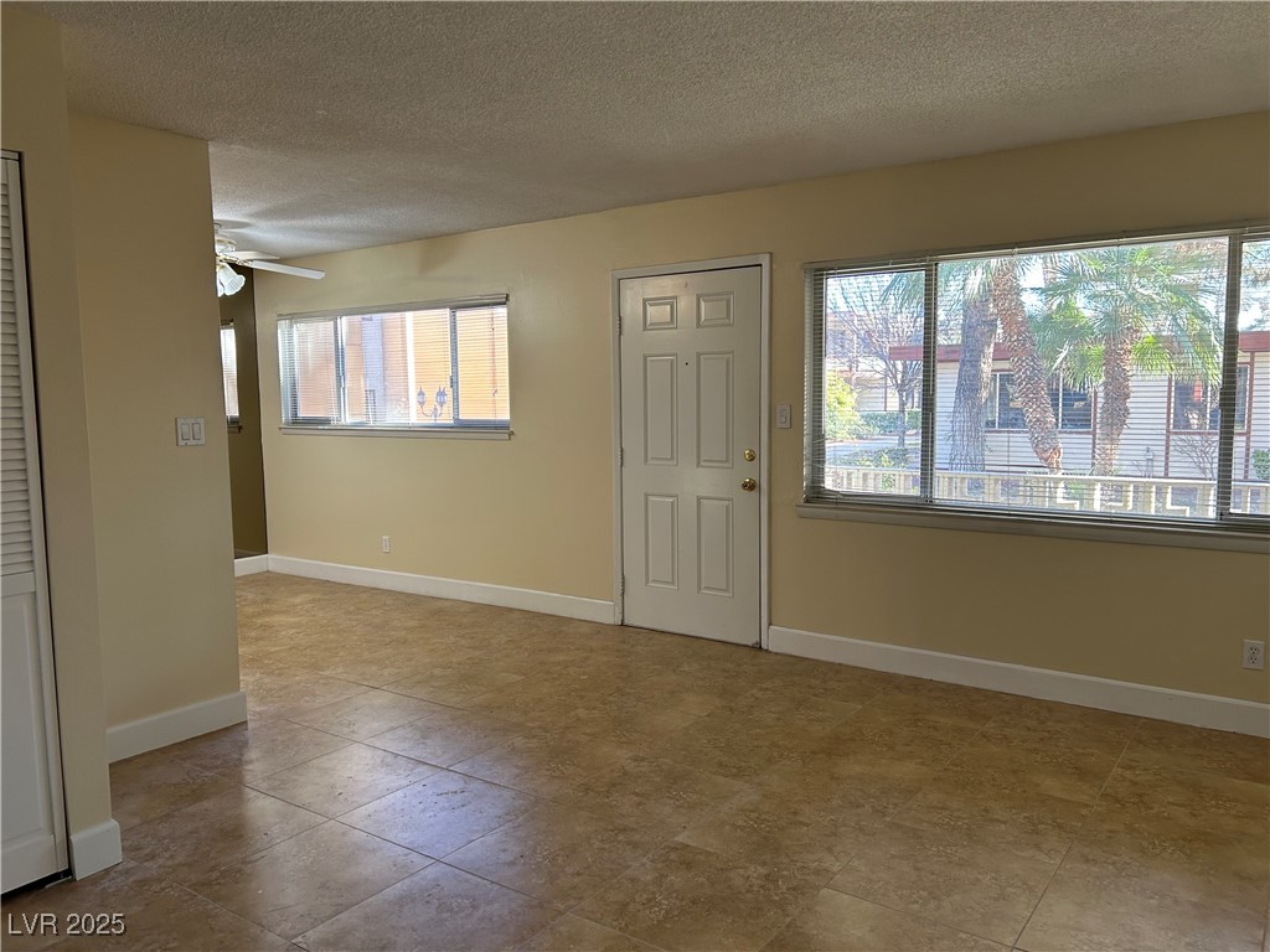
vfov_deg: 53.1
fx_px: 954
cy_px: 476
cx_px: 635
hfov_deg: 67.3
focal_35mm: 26
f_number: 1.5
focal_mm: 5.7
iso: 80
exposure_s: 1/60
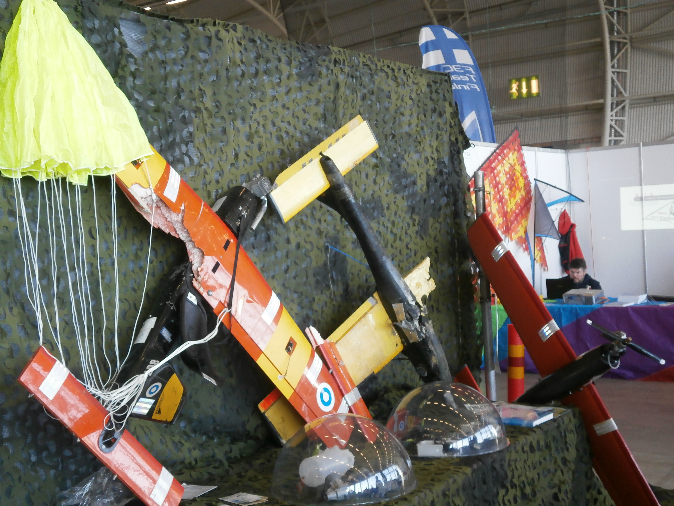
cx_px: 337
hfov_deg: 40.4
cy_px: 253
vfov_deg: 30.9
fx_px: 915
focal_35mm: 47
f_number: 3.4
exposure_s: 1/40
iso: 160
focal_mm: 8.3
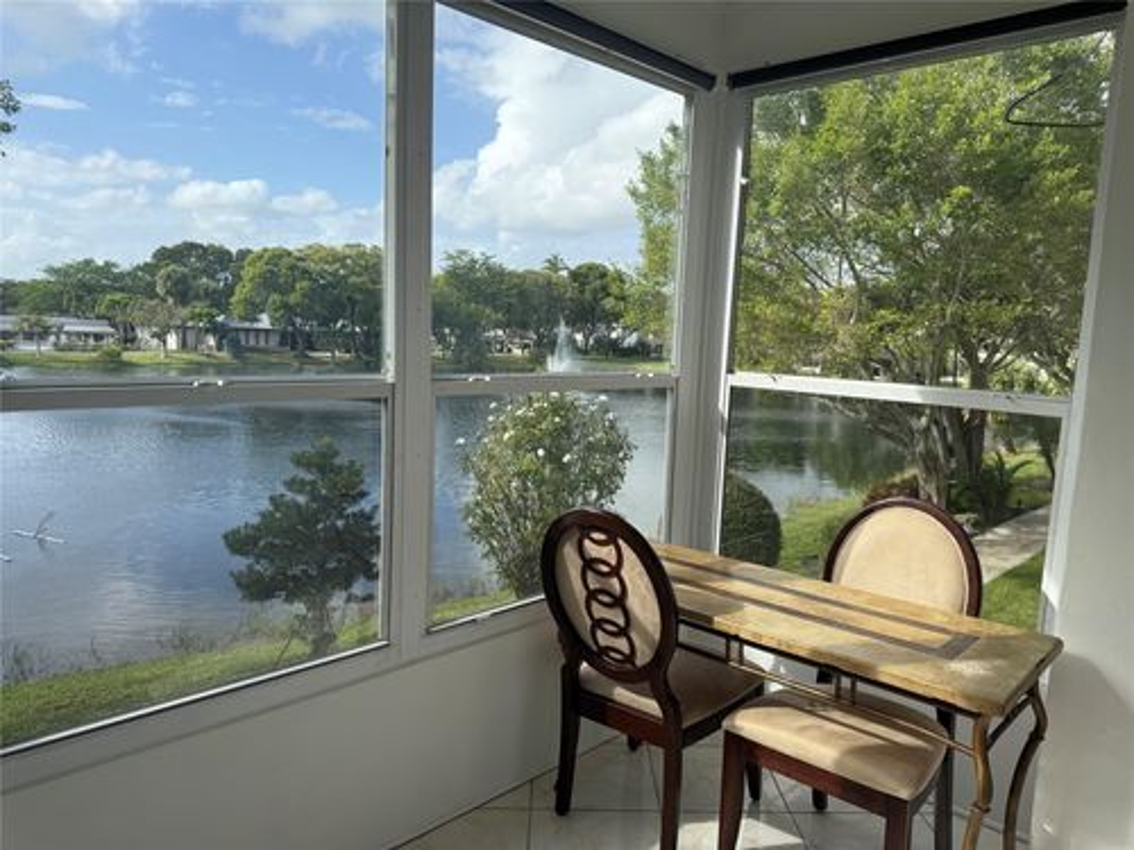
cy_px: 425
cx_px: 567
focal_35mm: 24
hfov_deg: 71.6
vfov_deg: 56.8
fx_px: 786
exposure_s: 1/1901
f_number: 1.78
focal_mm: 6.76
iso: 100
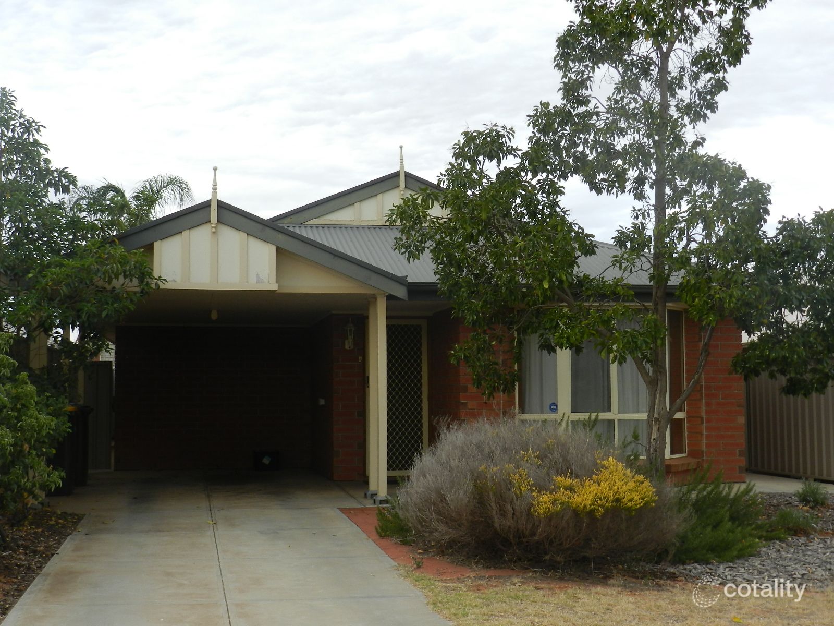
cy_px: 313
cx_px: 417
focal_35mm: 46
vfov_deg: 31.5
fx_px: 1108
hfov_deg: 41.2
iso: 160
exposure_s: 1/100
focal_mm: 8.1
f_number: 4.2
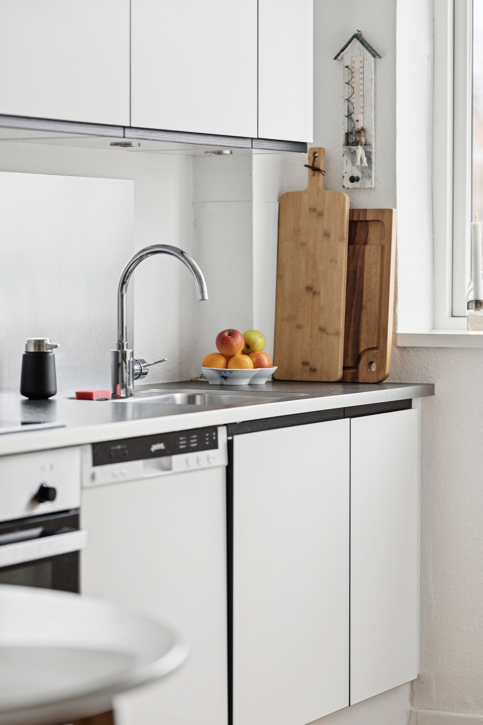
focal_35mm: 111
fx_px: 2234
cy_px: 362
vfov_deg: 18.4
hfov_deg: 12.3
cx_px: 242
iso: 800
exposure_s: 1/200
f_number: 2.8
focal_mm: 111
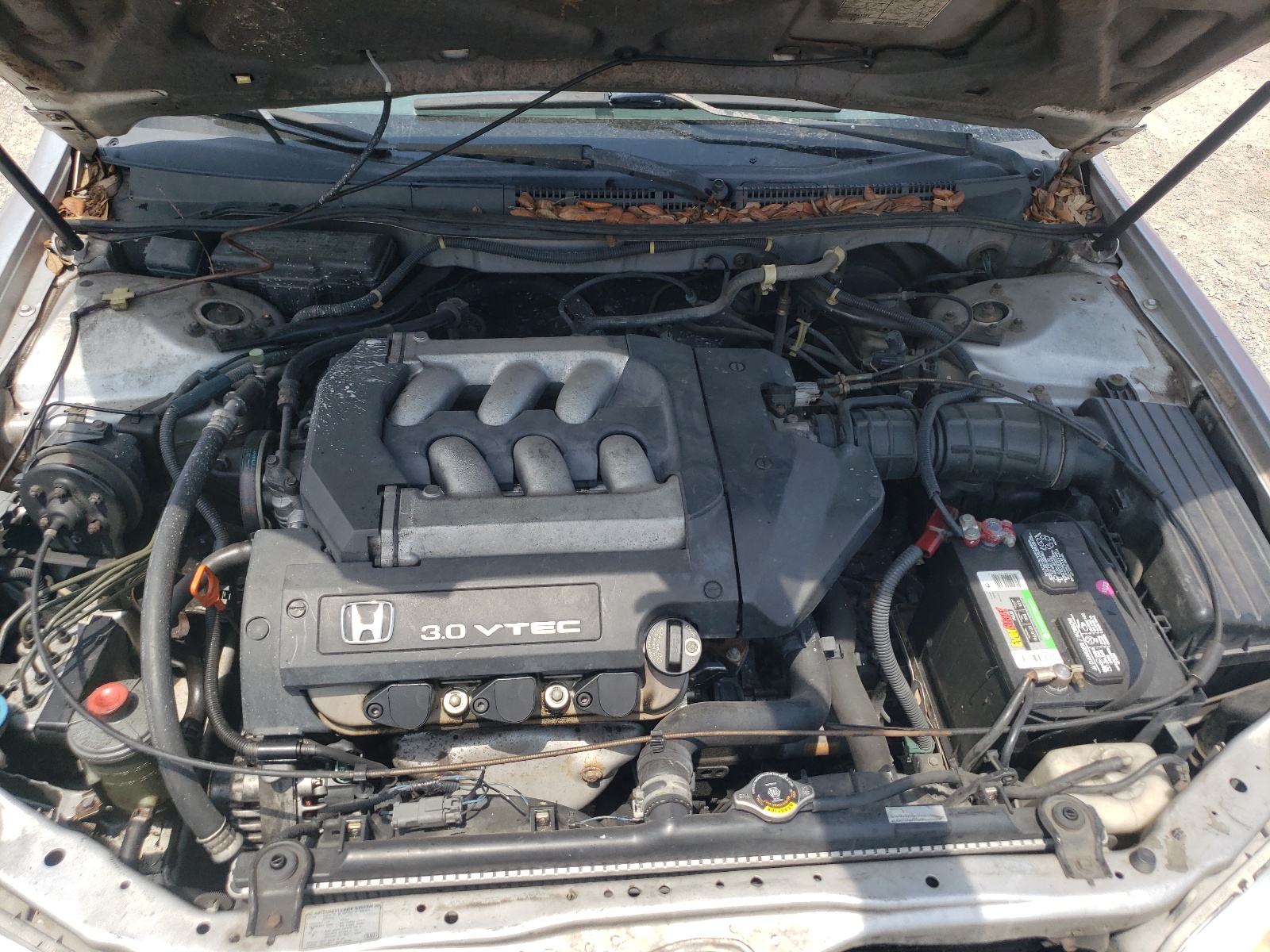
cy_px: 476
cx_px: 635
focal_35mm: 26
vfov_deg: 53.1
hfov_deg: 67.3
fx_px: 954
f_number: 1.5
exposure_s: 1/1429
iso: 50
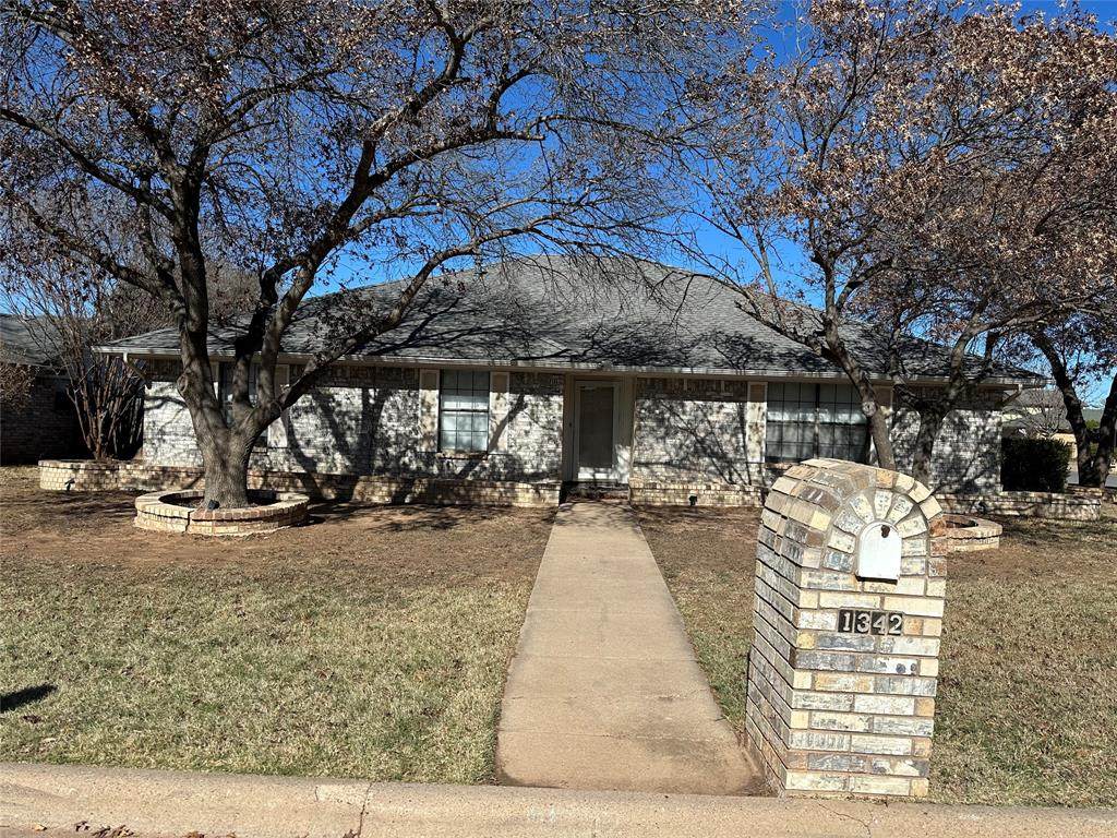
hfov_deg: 71.6
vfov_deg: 56.8
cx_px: 558
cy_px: 419
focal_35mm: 24
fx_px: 774
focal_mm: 6.86
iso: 80
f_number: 1.78
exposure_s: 1/5525
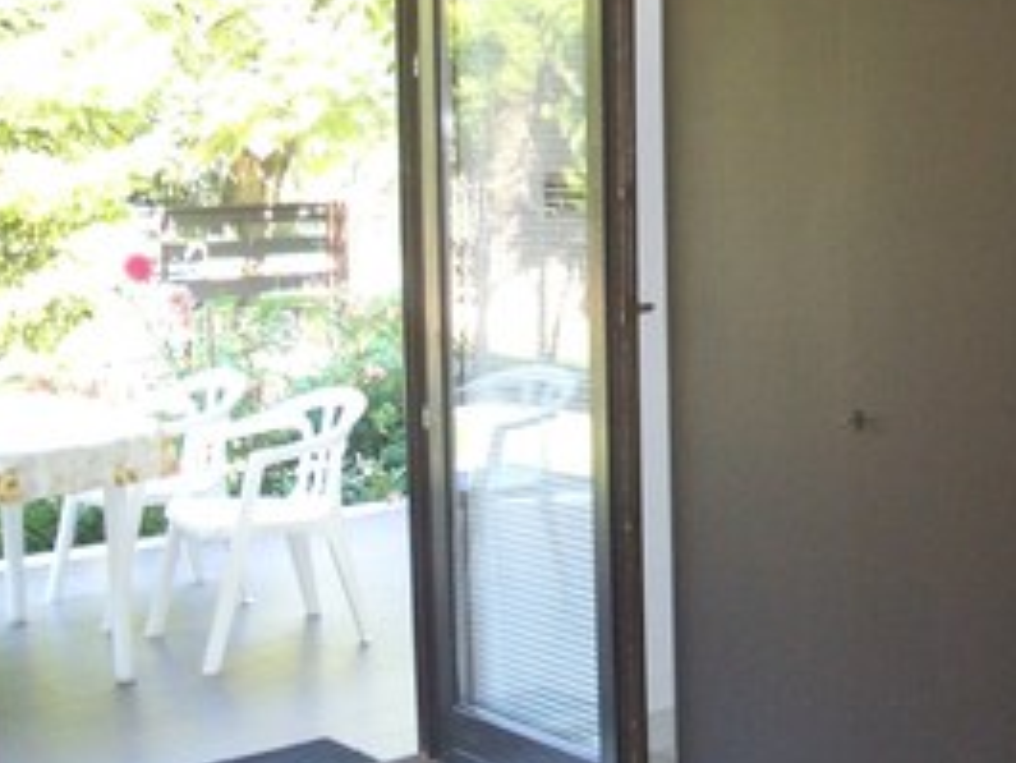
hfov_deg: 28.9
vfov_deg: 22.3
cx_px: 763
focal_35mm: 66
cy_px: 351
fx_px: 1938
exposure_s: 1/100
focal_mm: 5.8
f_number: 2.6
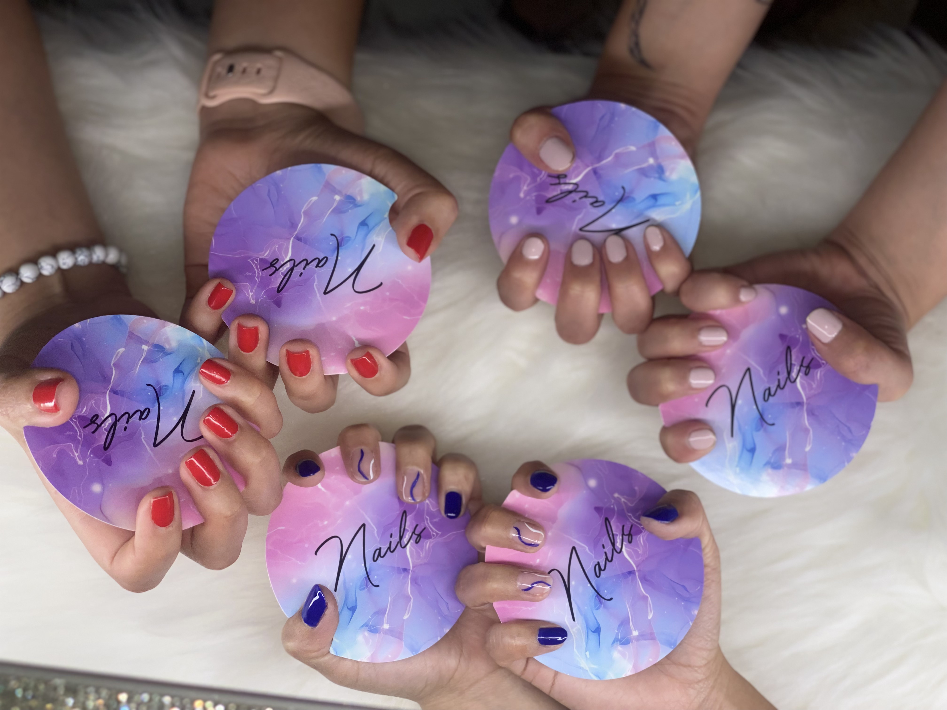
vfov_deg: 28.0
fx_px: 1423
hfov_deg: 36.8
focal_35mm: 52
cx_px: 474
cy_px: 355
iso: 20
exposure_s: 1/309
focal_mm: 6
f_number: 2
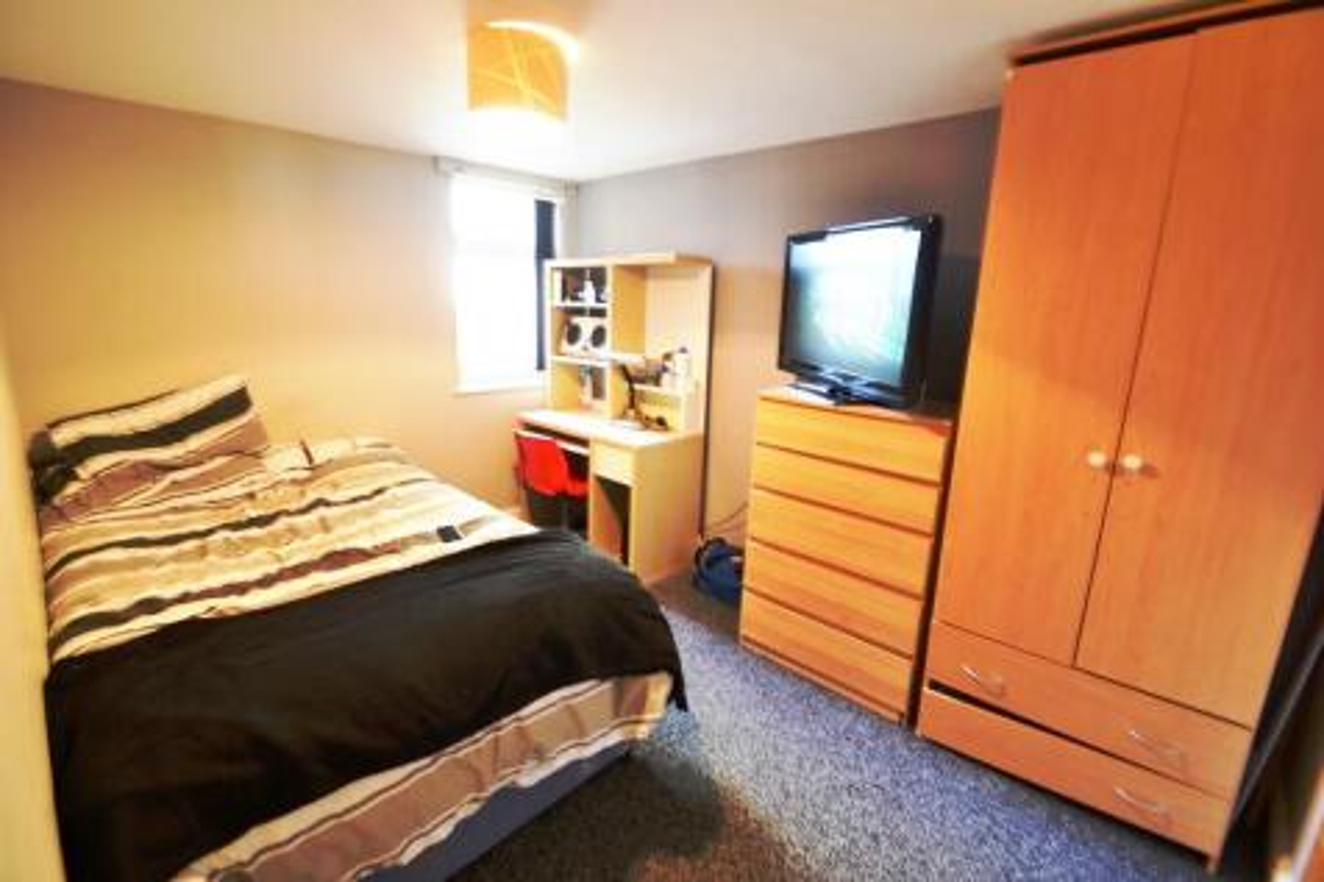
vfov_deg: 77.3
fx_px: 551
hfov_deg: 100.4
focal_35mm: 15
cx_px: 662
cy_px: 441
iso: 100
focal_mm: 10
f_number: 4.5
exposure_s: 1/4
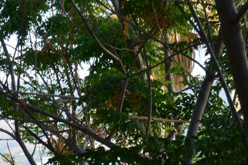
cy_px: 167
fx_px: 1288
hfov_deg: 11.0
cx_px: 102
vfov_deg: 7.3
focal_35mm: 187
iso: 160
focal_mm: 27.6
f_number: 5.6
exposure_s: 1/160
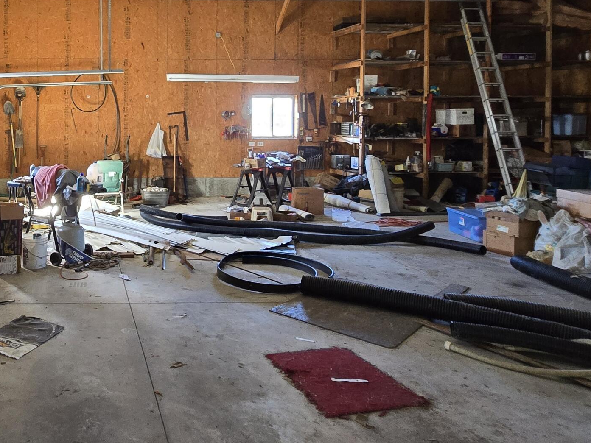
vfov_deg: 48.5
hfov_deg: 57.7
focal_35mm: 28
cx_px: 103
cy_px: 133
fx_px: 478
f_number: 2.2
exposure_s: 1/60
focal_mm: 2.2
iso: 500
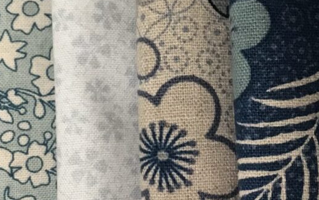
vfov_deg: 13.4
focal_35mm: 97
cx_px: 178
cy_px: 45
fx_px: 843
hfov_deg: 21.4
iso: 40
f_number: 2.4
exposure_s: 1/33
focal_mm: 3.3
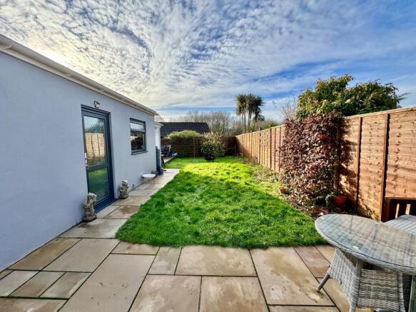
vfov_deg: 85.7
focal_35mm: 14
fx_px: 168
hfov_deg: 102.1
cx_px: 208
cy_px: 156
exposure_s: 1/1020
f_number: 2.2
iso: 50
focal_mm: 2.22
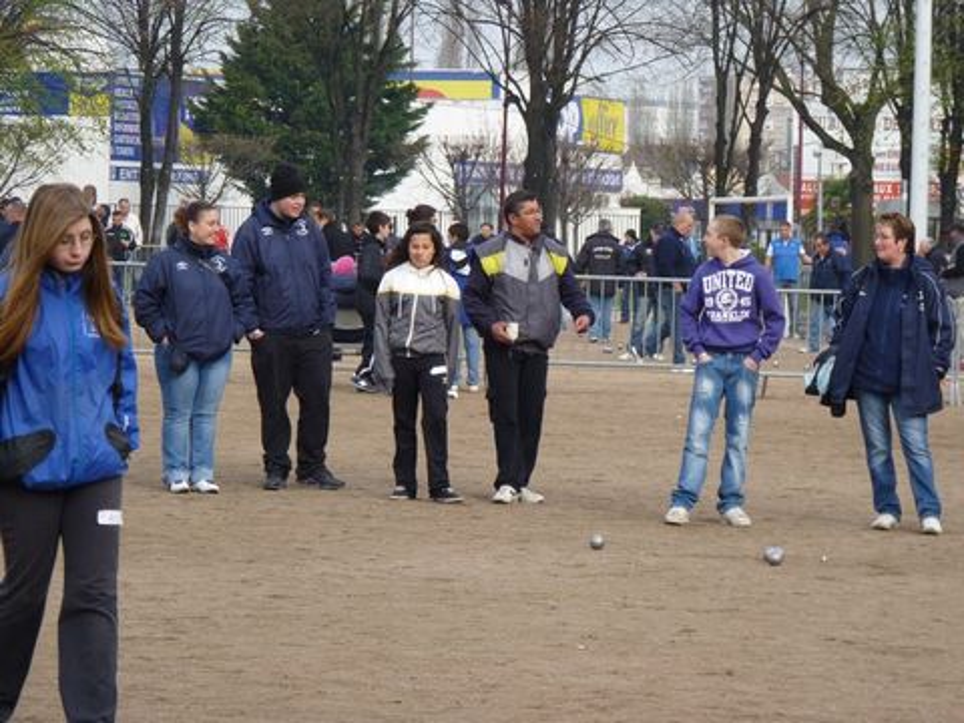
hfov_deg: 11.8
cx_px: 482
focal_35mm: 167
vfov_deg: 8.9
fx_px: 4651
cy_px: 362
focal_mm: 29.7
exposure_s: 1/200
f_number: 4
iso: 80
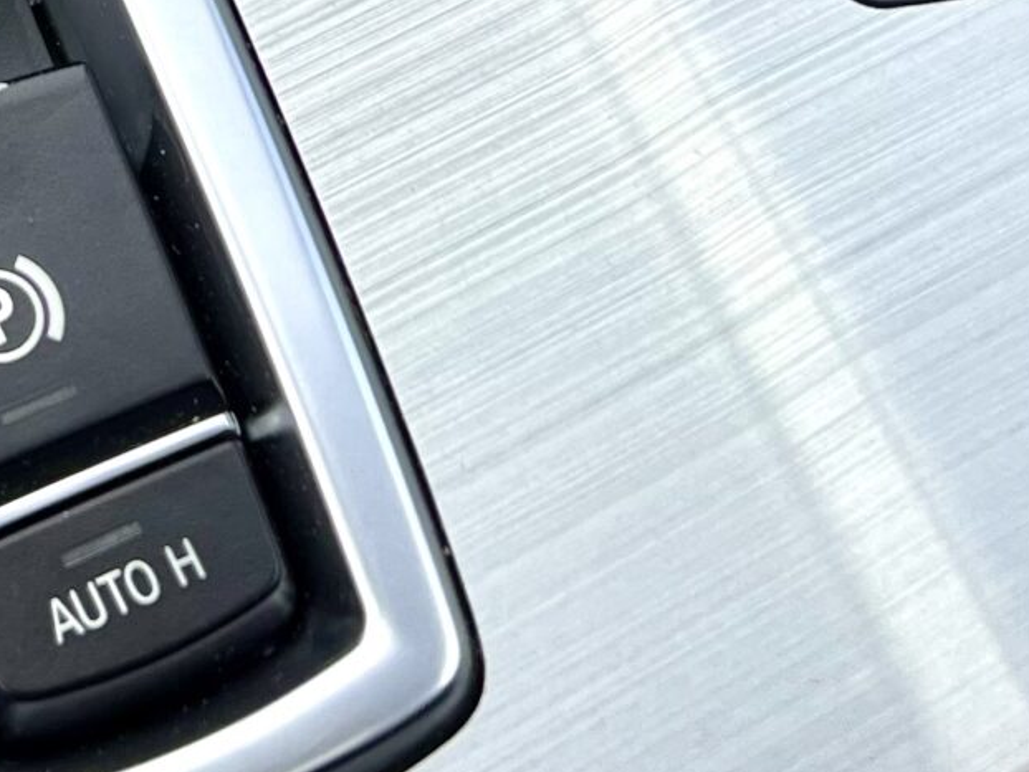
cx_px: -258
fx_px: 3182
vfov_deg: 12.9
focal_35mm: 107
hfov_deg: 17.4
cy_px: -460
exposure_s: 1/932
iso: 50
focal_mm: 5.7
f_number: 1.5
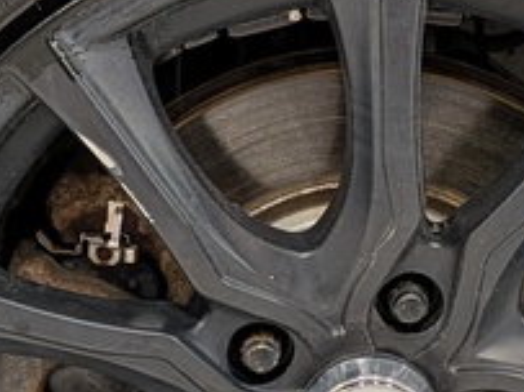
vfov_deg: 12.2
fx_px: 1831
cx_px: 356
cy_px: 333
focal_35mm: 121
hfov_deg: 16.2
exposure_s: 1/178
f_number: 1.7
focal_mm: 4.53
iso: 26
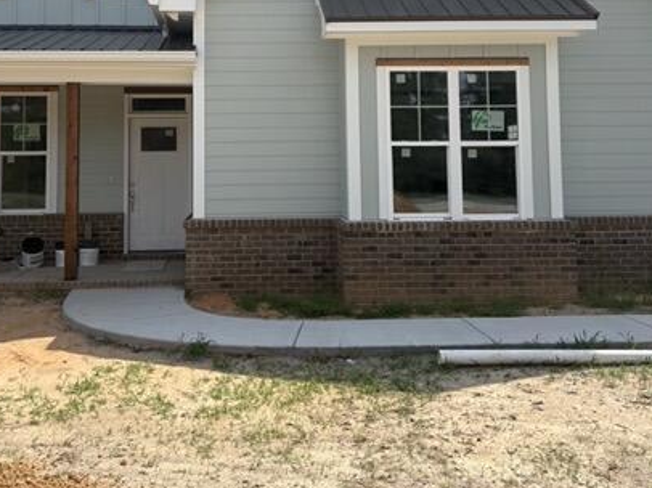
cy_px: 112
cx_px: 262
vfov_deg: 34.2
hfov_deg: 45.6
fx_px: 772
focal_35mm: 41
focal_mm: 5.96
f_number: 1.6
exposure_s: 1/4065
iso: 50
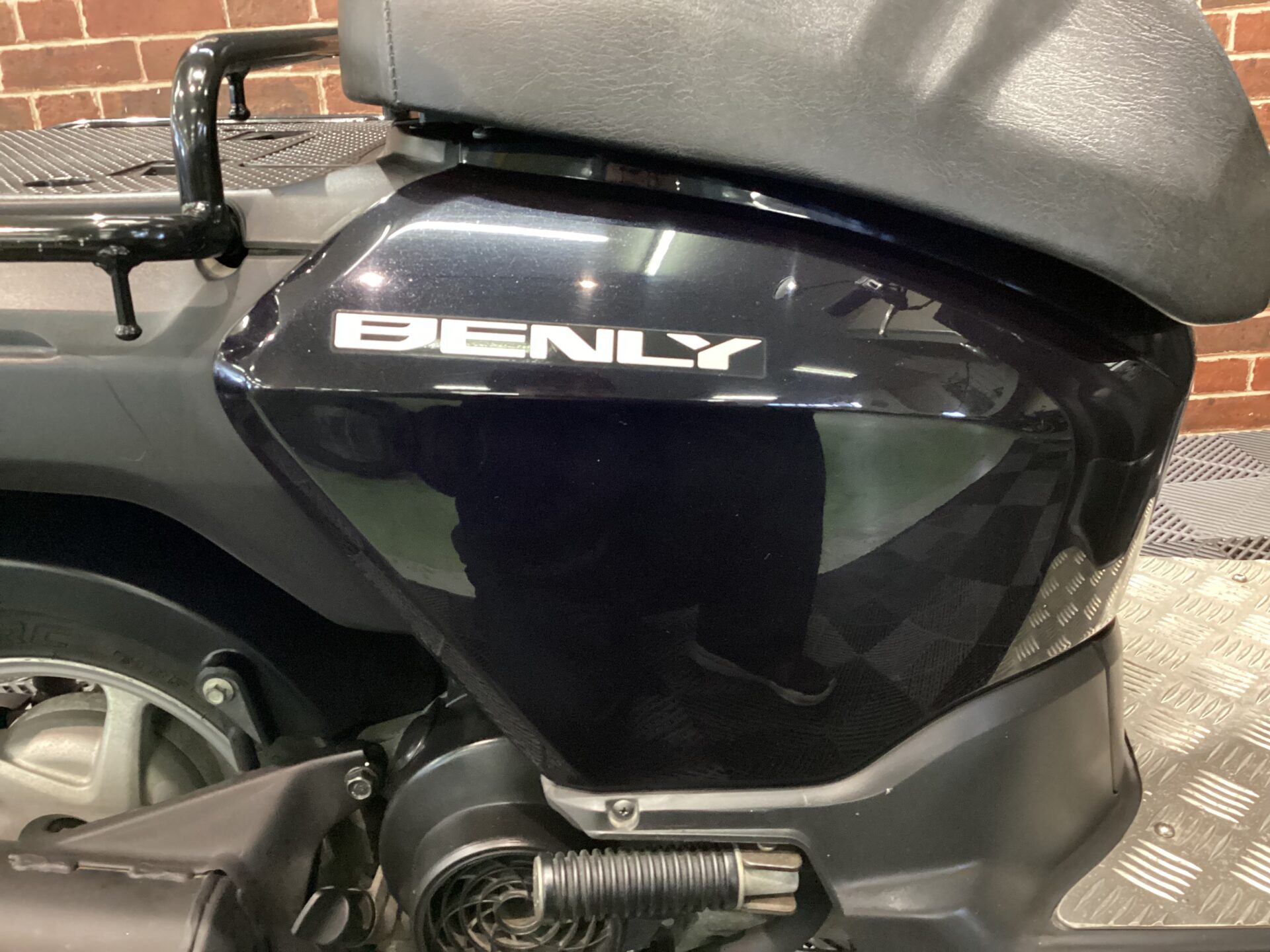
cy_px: 476
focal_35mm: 31
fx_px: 1137
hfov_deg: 58.4
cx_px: 635
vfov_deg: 45.4
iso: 400
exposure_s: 1/30
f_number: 2.4
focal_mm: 3.3
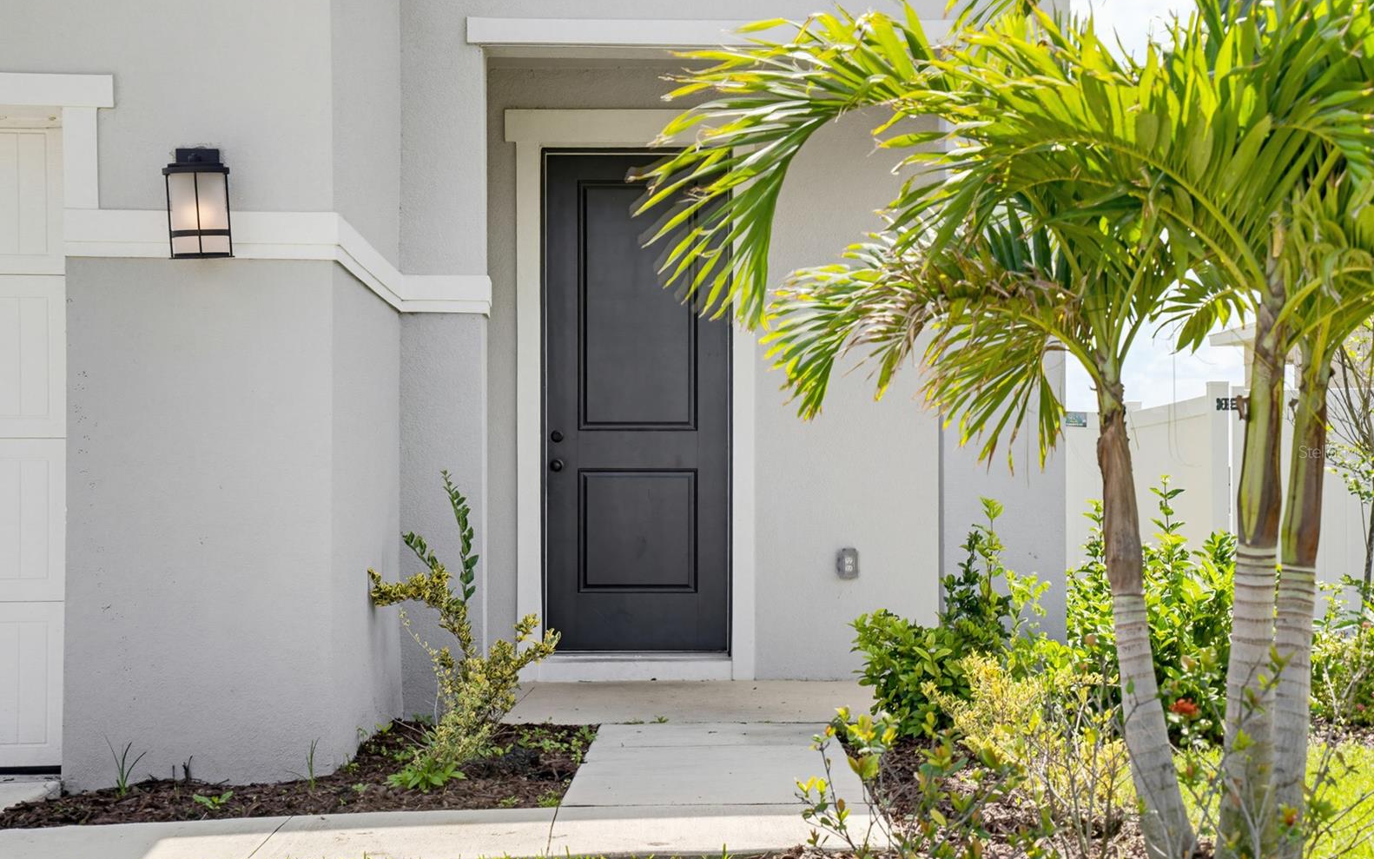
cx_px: 681
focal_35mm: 68
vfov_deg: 19.1
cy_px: 452
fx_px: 2547
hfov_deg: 30.2
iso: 200
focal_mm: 66
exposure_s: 1/80
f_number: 8
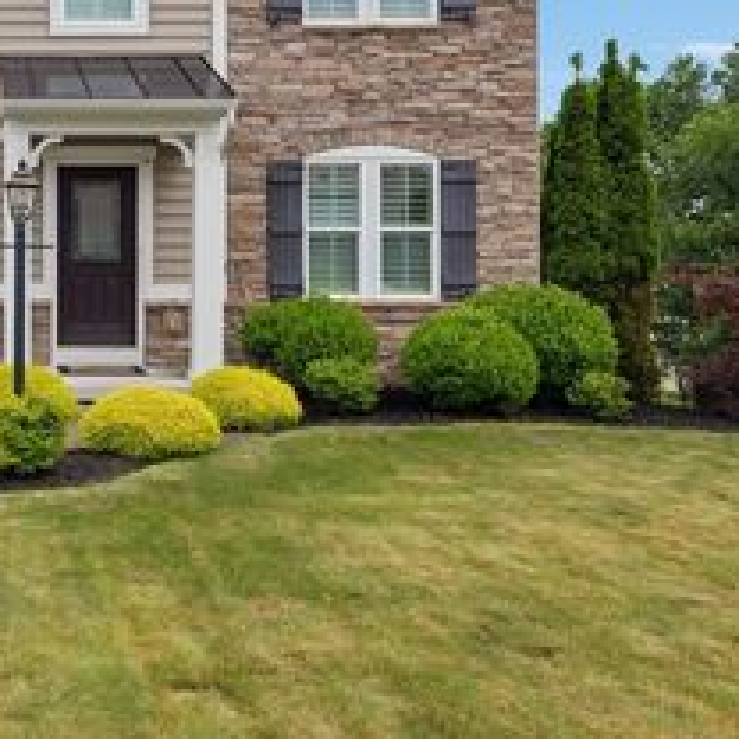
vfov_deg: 38.3
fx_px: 1039
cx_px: 57
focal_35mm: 43
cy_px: 195
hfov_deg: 36.4
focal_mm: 21
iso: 50
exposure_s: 1/160
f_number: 11
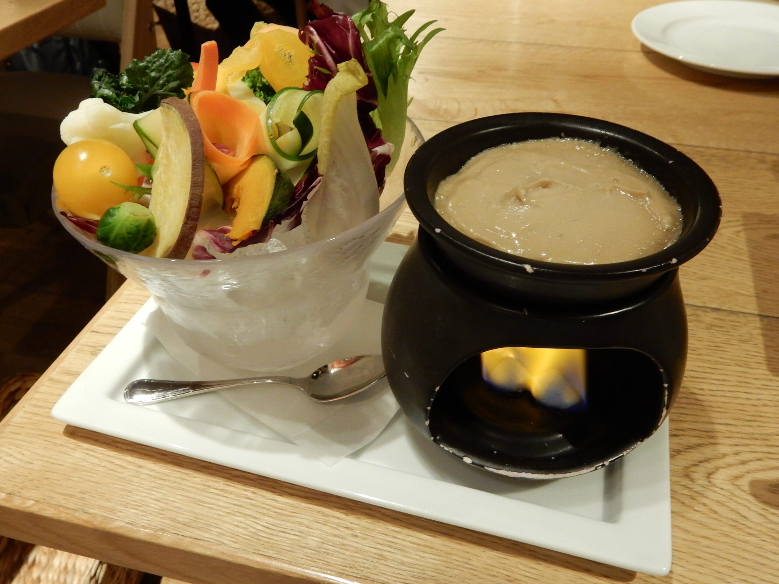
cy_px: 292
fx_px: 675
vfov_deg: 46.8
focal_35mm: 30
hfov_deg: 60.0
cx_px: 390
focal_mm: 5.4
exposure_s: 1/10
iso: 400
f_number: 4
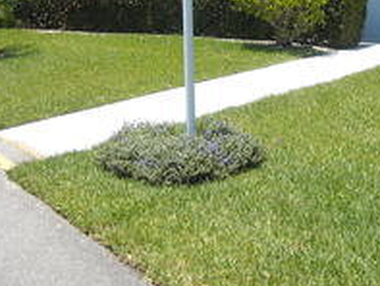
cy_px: 37
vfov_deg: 20.4
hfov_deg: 27.3
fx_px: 780
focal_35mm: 71
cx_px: 237
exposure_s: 1/218
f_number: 5.6
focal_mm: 5.7
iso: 64
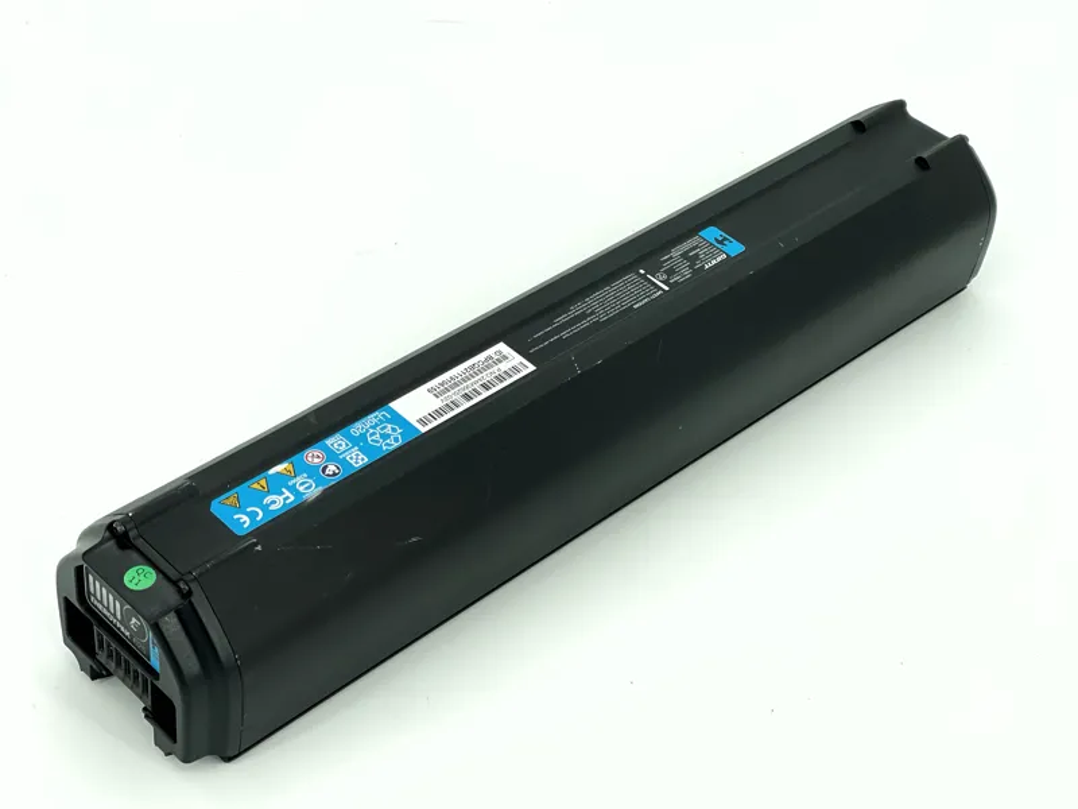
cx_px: 539
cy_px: 404
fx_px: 1993
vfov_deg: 22.9
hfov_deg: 30.3
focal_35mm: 64
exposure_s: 1/263
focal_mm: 7.5
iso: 20
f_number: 2.2
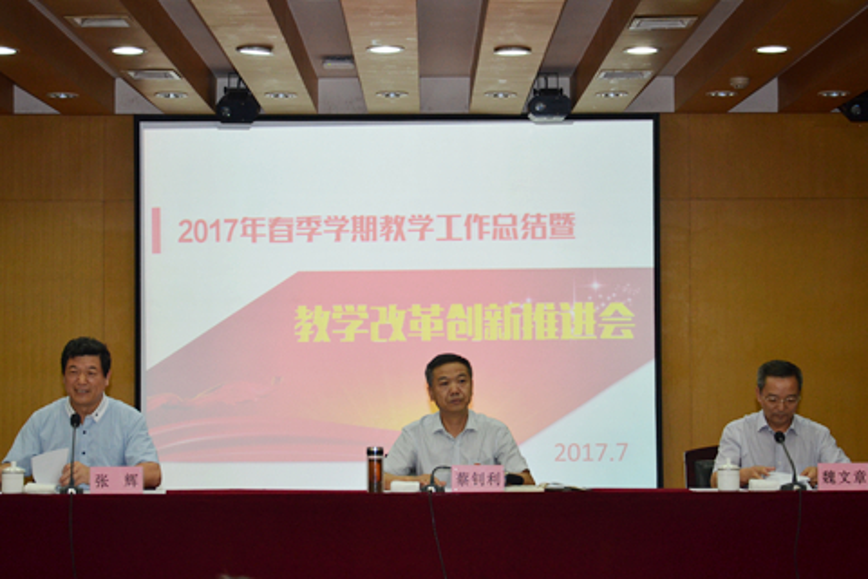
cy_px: 290
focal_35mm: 68
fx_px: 1627
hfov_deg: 29.9
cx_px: 434
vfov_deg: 20.2
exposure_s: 1/60
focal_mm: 45
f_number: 4.8
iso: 800
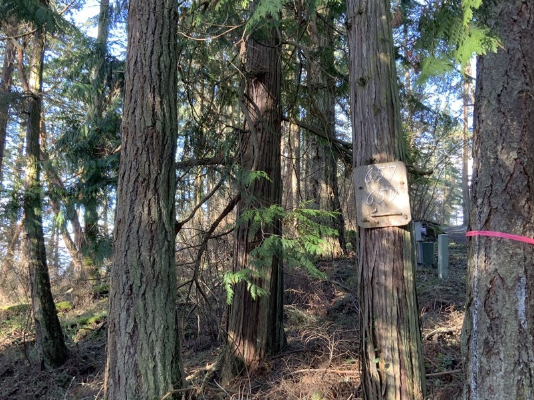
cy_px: 210
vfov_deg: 38.6
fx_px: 571
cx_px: 229
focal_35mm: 37
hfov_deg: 50.0
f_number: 1.8
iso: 64
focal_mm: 3
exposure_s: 1/91
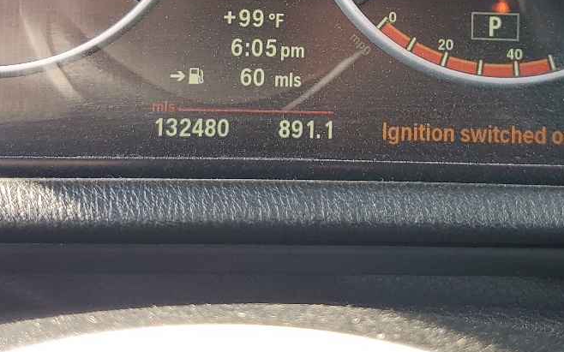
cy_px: -33
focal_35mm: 67
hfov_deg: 30.6
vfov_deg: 18.7
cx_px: 286
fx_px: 1030
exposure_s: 1/135
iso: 50
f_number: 1.5
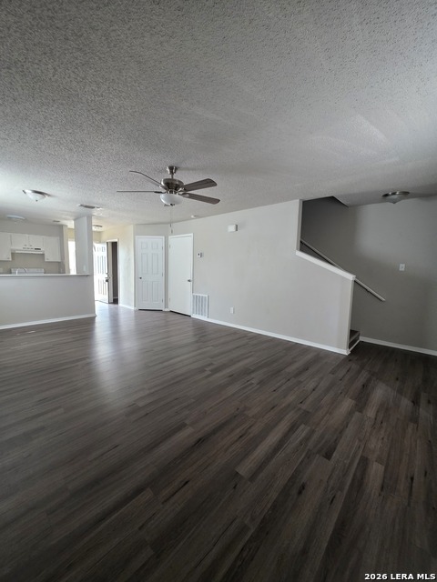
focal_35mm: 13
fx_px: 219
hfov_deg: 89.9
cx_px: 218
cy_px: 291
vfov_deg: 106.2
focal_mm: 2.2
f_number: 1.9
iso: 250
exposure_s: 1/60
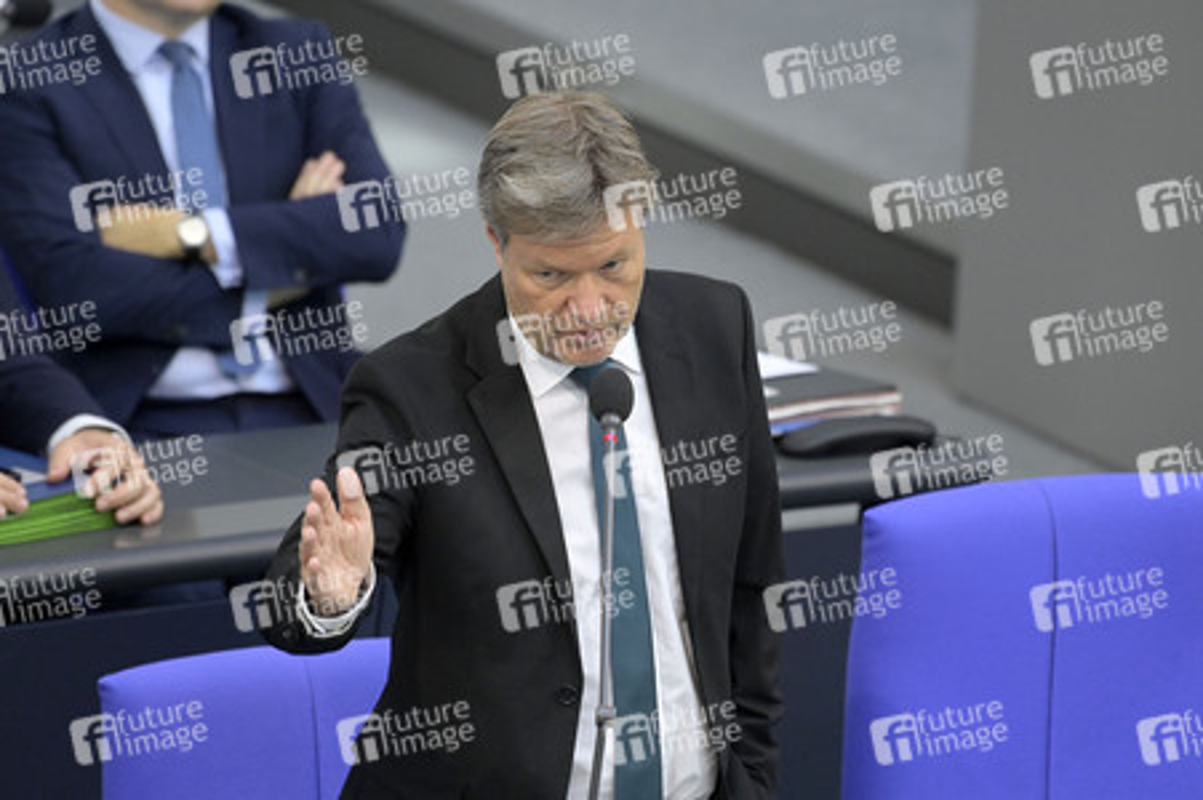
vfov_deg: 3.3
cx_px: 602
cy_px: 400
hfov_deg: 5.0
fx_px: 13690
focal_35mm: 410
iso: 8000
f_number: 5.6
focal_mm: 410
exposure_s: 1/400
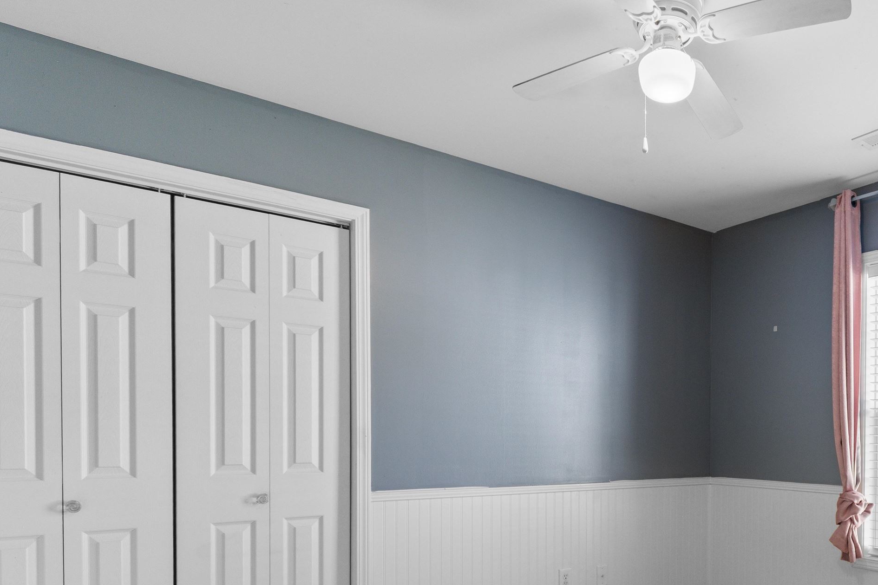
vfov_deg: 48.1
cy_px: 421
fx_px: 634
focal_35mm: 26
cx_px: 675
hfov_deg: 64.5
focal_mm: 11
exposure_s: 1/5
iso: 100
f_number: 4.8
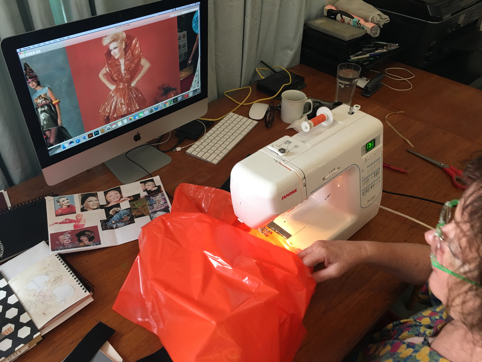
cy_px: 181
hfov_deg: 61.7
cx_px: 241
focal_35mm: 29
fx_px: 404
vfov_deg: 48.2
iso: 50
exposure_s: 1/17
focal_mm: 4.15
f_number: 2.2
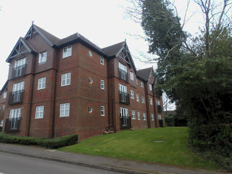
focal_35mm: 24
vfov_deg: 56.8
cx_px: 116
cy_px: 87
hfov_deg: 71.6
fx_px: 161
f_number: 4.1
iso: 100
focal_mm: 4.3
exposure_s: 1/245
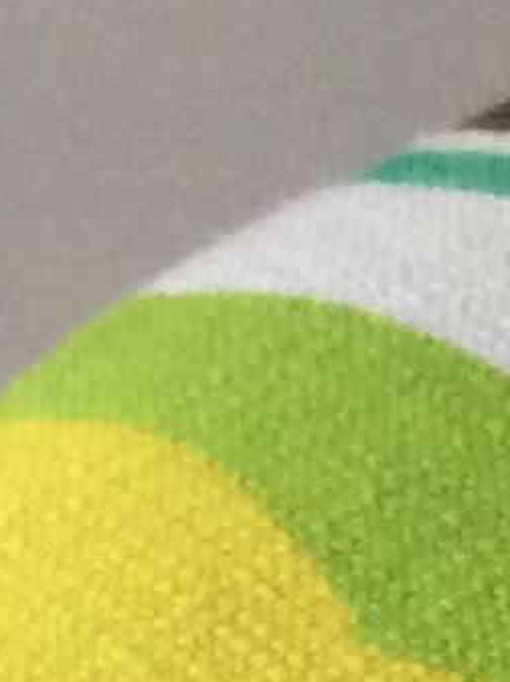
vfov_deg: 7.2
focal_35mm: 246
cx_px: 947
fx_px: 4842
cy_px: 1967
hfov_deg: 5.9
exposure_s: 1/25
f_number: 2.4
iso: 100
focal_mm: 3.3
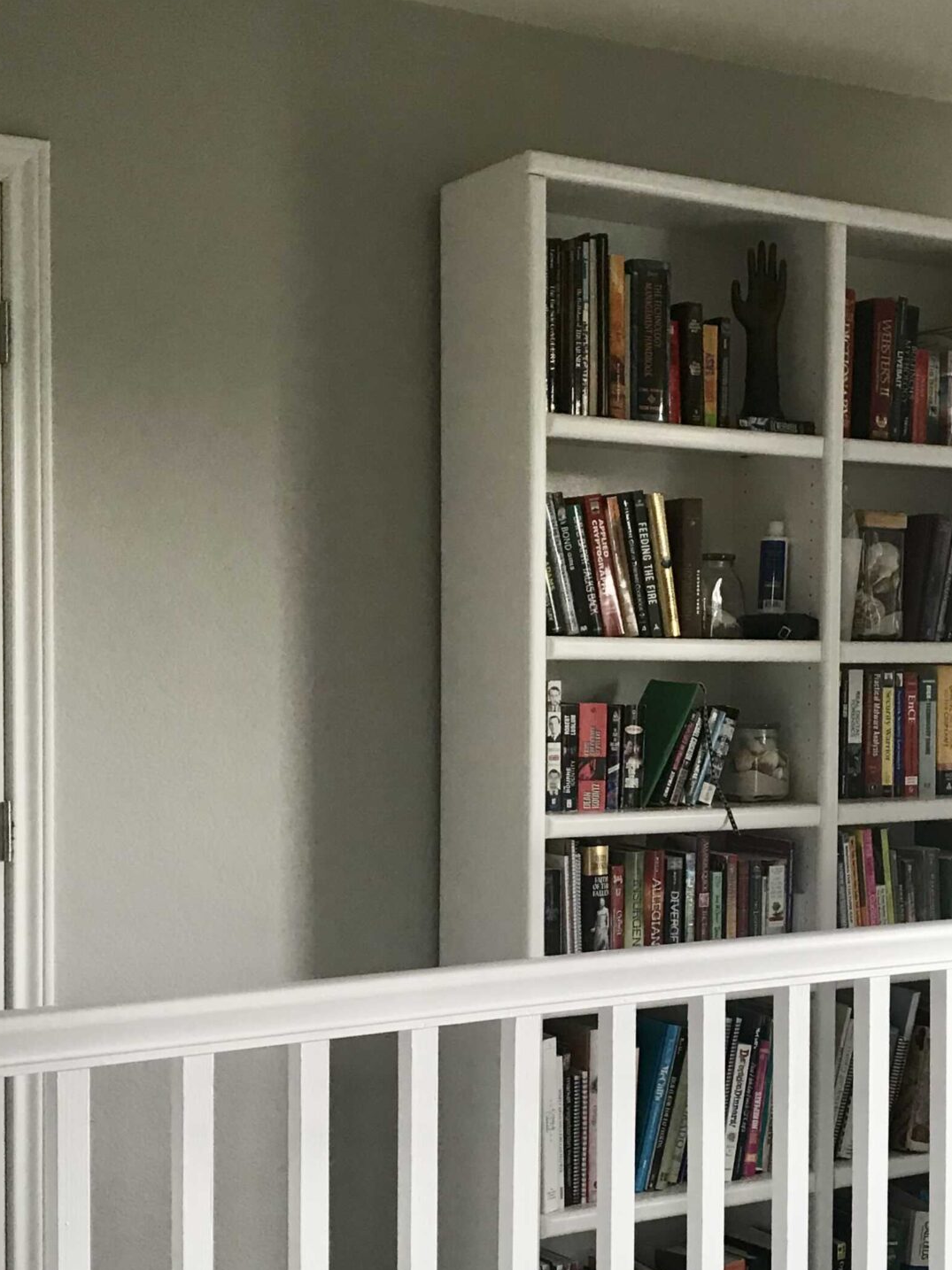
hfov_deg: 28.9
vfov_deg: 38.1
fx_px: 1834
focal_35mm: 50
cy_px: 736
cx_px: 653
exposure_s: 1/30
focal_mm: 3.99
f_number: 1.8
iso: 32
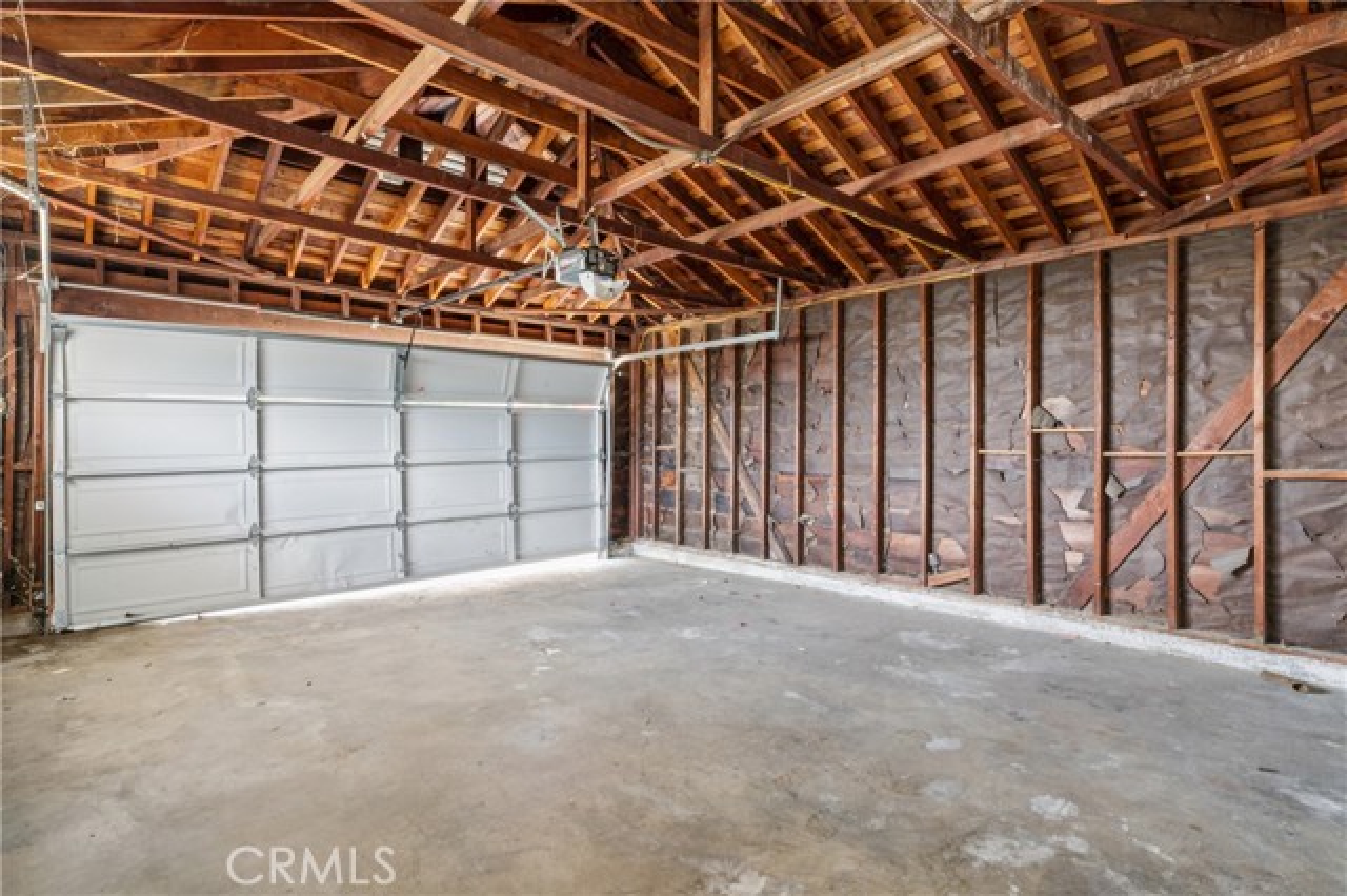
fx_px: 666
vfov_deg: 67.9
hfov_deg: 90.7
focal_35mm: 18
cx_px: 674
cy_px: 448
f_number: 22
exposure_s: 10
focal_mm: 17.8
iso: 100
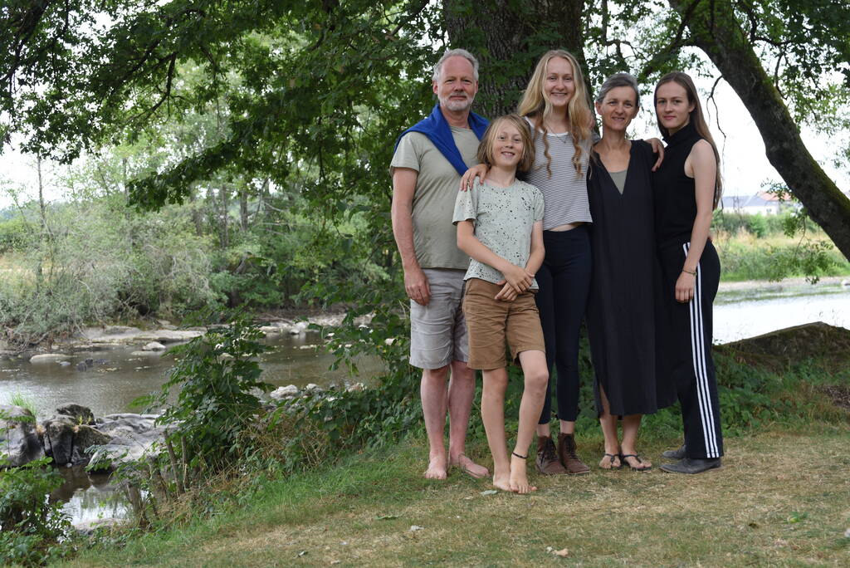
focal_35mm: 46
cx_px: 425
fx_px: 1087
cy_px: 284
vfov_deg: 29.3
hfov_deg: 42.7
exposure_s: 1/60
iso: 500
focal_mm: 46
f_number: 5.6
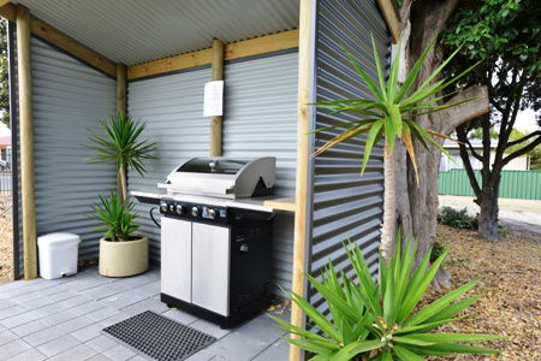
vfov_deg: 57.2
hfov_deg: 78.6
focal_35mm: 22
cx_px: 270
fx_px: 331
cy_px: 180
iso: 640
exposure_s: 1/250
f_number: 8
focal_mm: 22
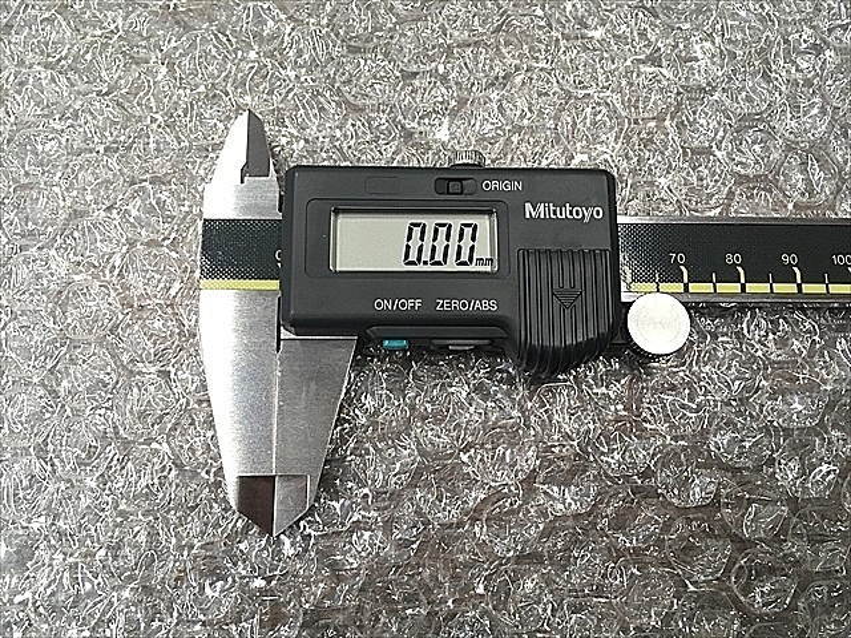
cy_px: 319
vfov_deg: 48.2
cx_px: 426
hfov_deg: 61.7
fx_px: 713
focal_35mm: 29
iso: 100
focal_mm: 4.15
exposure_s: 1/30
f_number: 2.2
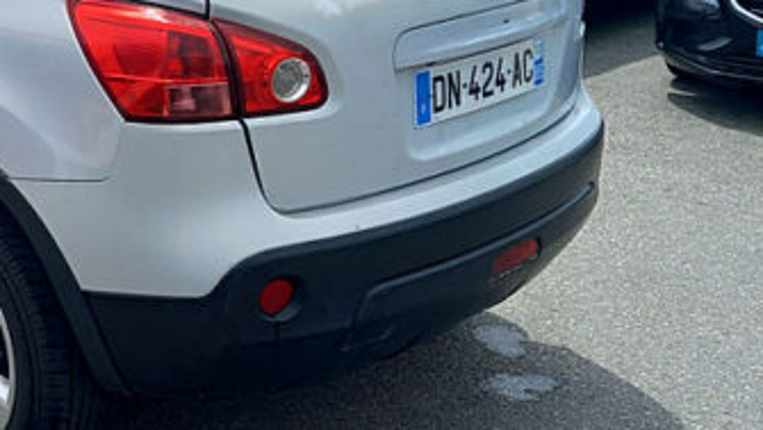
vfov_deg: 18.5
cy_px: 121
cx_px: 27
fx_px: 1316
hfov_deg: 30.4
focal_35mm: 65
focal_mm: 4.6
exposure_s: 1/515
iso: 25
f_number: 2
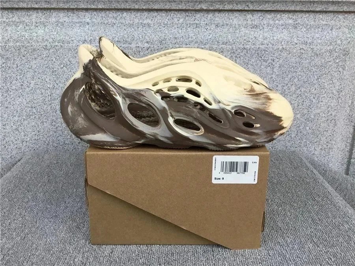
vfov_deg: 45.4
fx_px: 318
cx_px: 178
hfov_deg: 58.4
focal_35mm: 31
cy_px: 133
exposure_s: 1/429
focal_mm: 3.3
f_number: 2.4
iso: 25
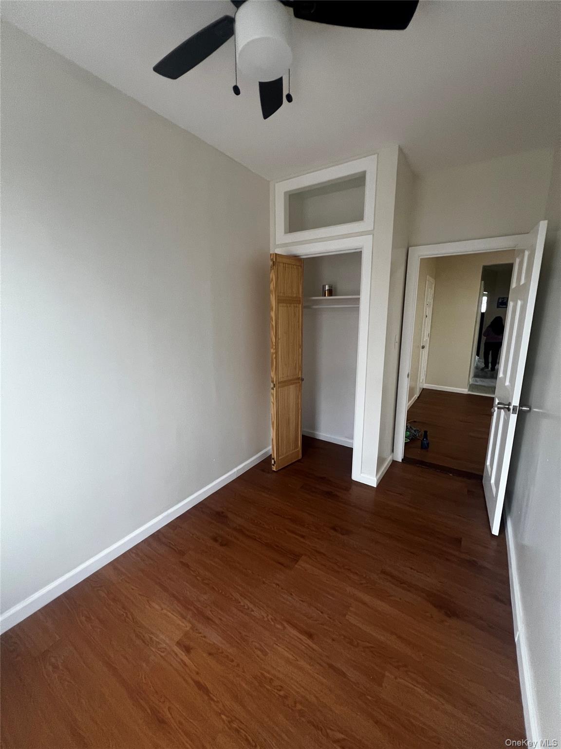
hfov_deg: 89.9
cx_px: 280
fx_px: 281
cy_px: 374
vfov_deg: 106.2
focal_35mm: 13
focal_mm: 1.57
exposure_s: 1/82
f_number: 1.8
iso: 250
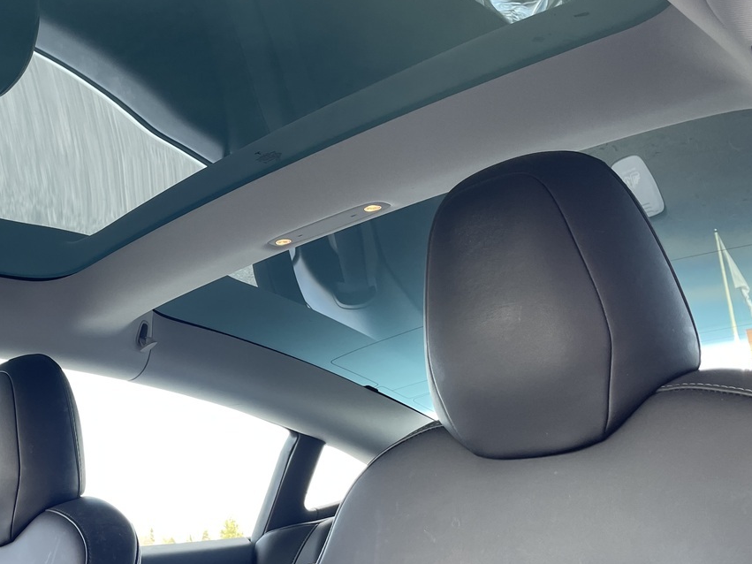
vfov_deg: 32.7
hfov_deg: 41.8
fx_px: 956
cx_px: 197
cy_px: 217
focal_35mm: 44
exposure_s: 1/121
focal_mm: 4.2
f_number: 1.6
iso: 50
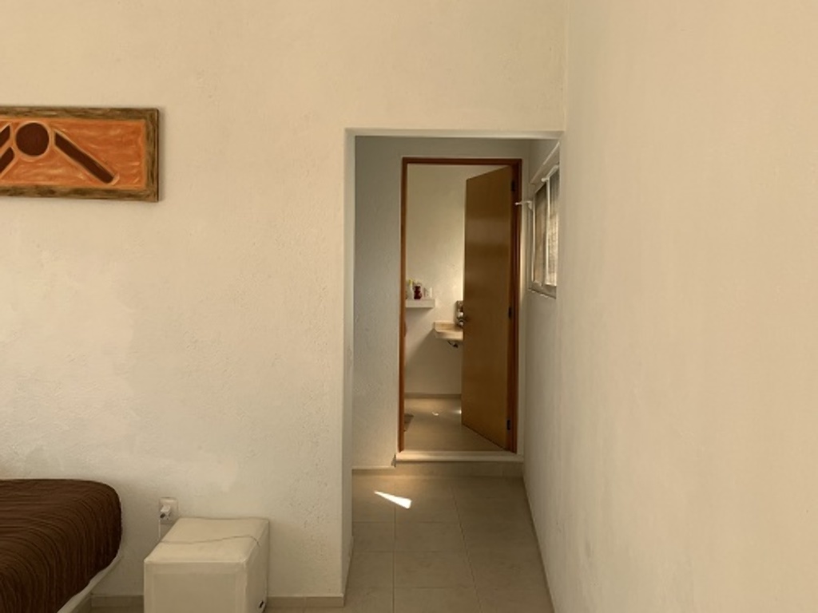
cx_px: 409
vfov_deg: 53.1
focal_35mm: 26
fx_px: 614
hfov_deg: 67.3
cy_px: 306
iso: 25
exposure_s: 1/156
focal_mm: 4.25
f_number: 1.8
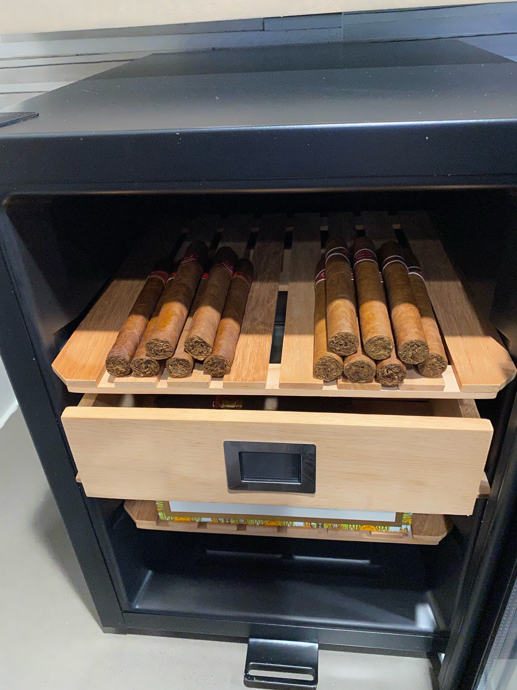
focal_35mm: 26
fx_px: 518
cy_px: 345
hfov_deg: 53.1
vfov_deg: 67.3
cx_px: 258
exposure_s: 1/40
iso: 500
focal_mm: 4.25
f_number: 1.8
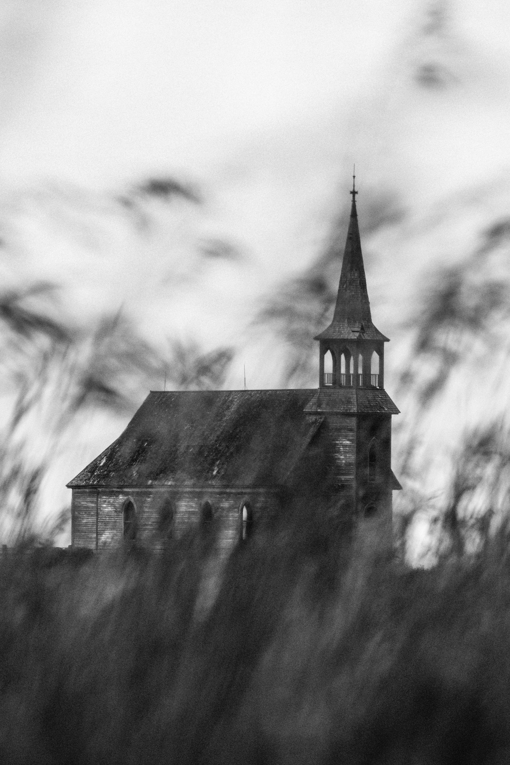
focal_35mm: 230
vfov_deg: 9.0
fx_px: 4887
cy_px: 382
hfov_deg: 6.0
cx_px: 255
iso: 125
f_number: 6.4
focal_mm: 153.2
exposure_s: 1/200
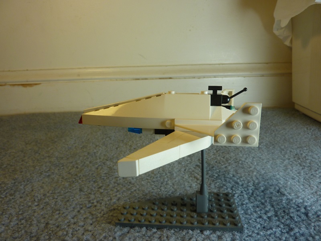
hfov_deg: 69.4
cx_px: 160
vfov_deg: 54.9
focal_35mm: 25
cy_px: 120
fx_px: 232
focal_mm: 4.1
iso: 80
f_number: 3.3
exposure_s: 1/50
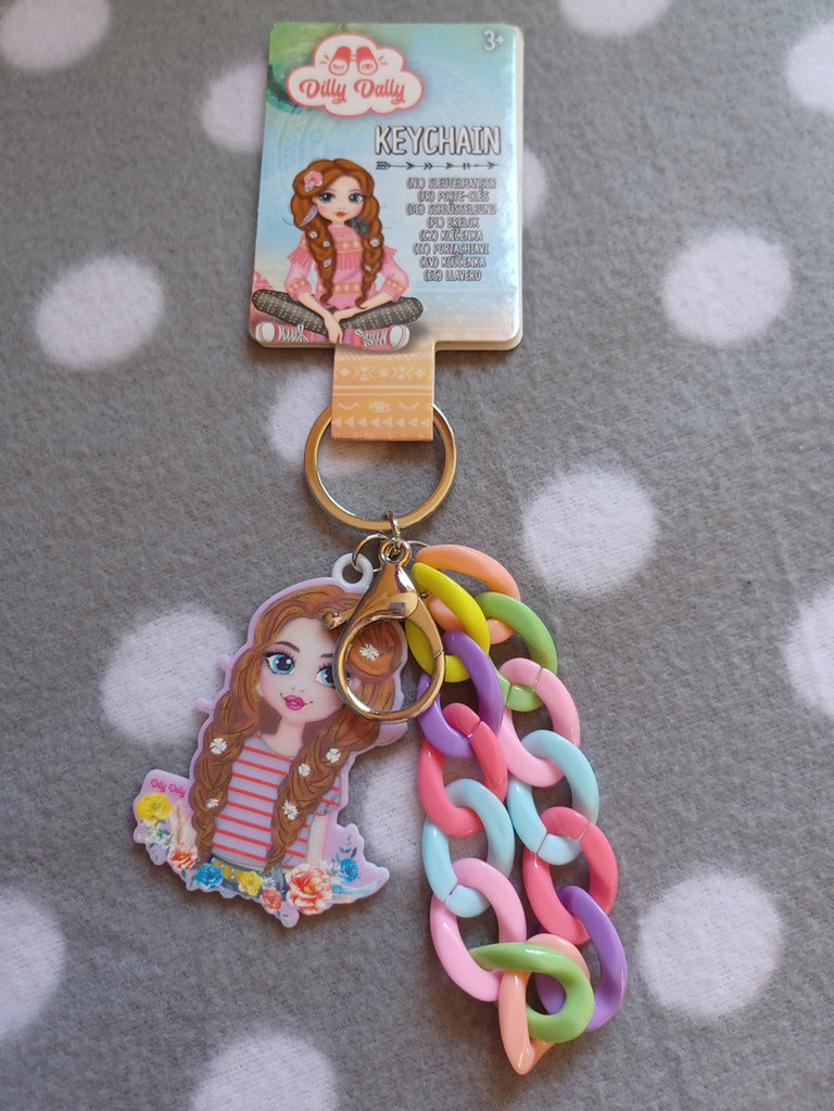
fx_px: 803
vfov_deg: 69.4
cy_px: 556
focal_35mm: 25
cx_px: 417
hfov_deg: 54.9
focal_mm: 4.6
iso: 100
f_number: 1.8
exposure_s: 1/50
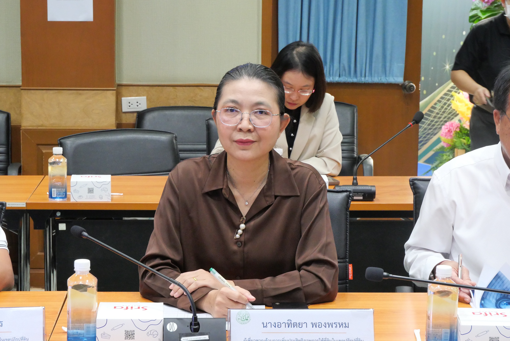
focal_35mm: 89
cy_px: 170
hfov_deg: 22.9
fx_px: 1262
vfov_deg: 15.4
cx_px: 255
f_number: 8
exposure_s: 1/30
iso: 3200
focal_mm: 43
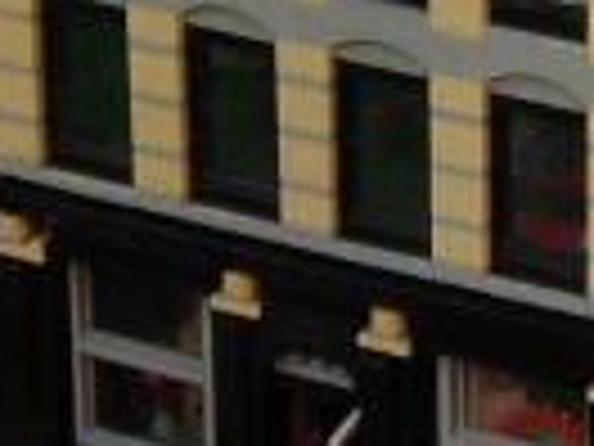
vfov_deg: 5.0
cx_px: 958
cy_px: -5
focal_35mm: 294
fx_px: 5045
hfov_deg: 6.6
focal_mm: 6.3
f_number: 3.2
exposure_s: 1/7.5
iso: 50
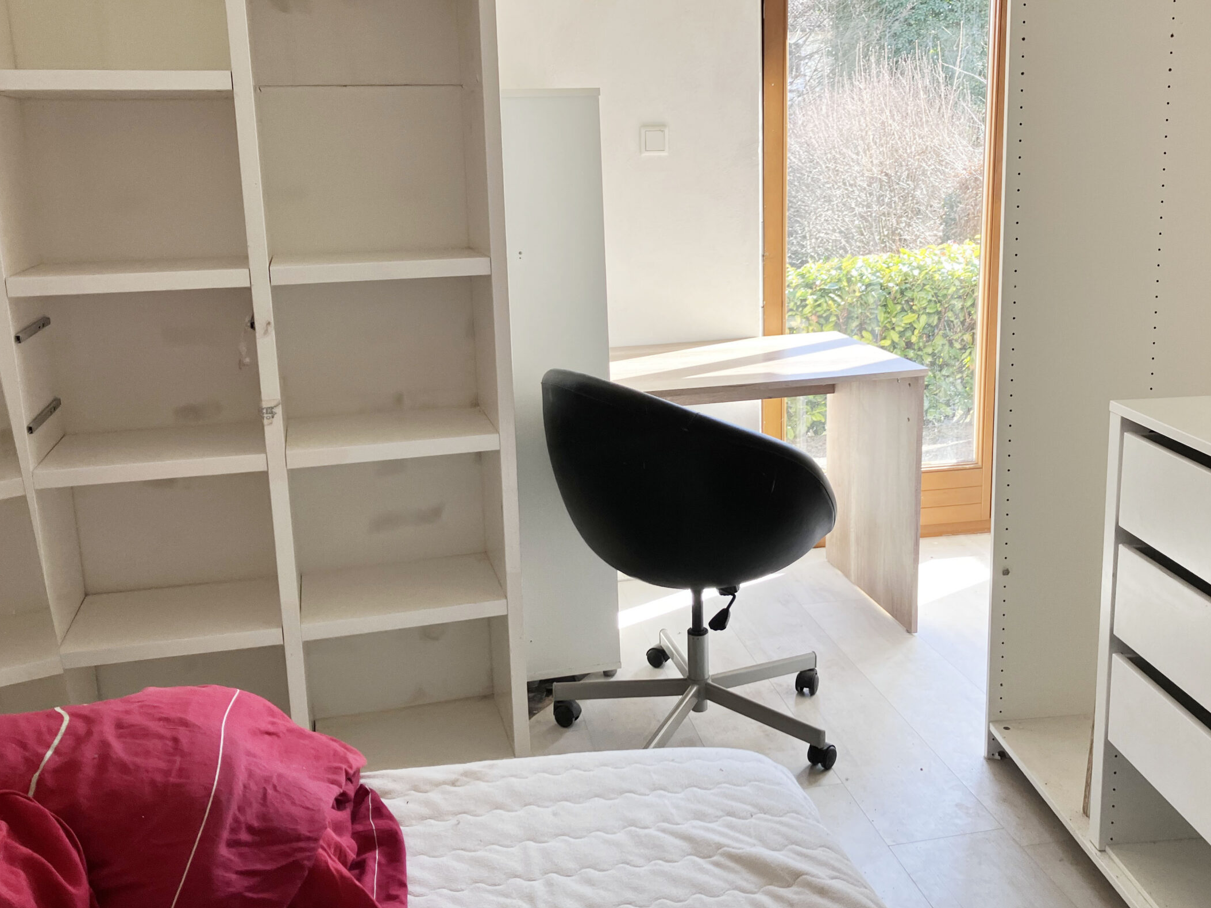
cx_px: 639
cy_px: 432
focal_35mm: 34
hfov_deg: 53.9
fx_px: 1189
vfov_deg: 41.8
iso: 50
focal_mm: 3.99
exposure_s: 1/121
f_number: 1.8
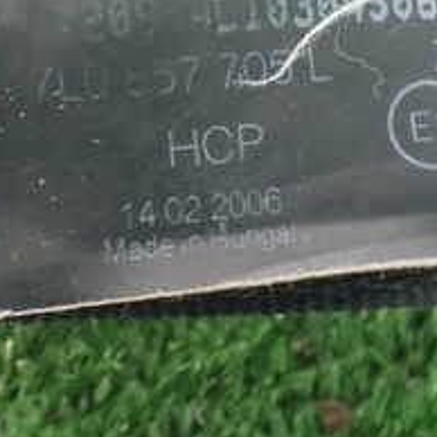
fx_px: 1171
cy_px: 52
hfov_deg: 21.1
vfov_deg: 20.7
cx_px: 288
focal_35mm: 82
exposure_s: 1/30
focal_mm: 5.4
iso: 1250
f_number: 2.3
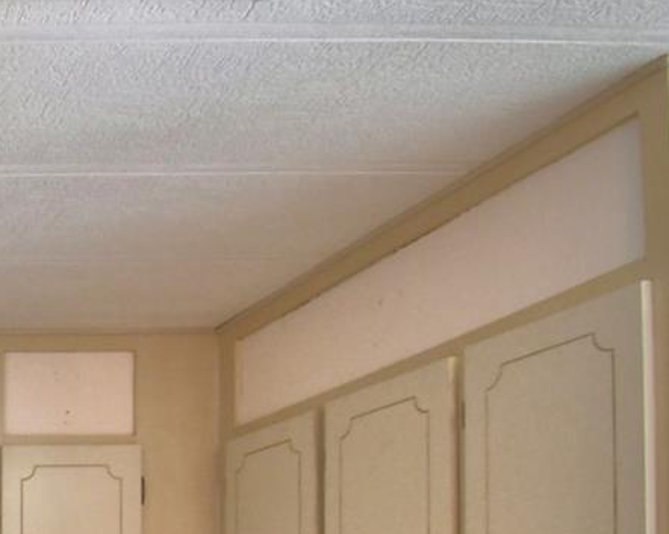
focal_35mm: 51
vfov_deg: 26.1
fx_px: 1009
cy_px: 657
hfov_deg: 25.7
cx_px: -369
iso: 560
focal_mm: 10
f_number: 4.5
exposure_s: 1/30
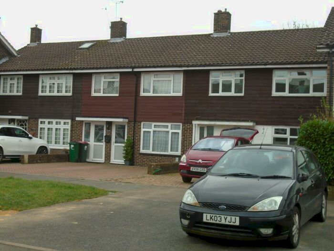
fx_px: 473
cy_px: 126
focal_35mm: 49
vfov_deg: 29.7
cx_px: 167
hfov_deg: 38.9
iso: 100
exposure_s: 1/60
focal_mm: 8.7
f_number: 4.5
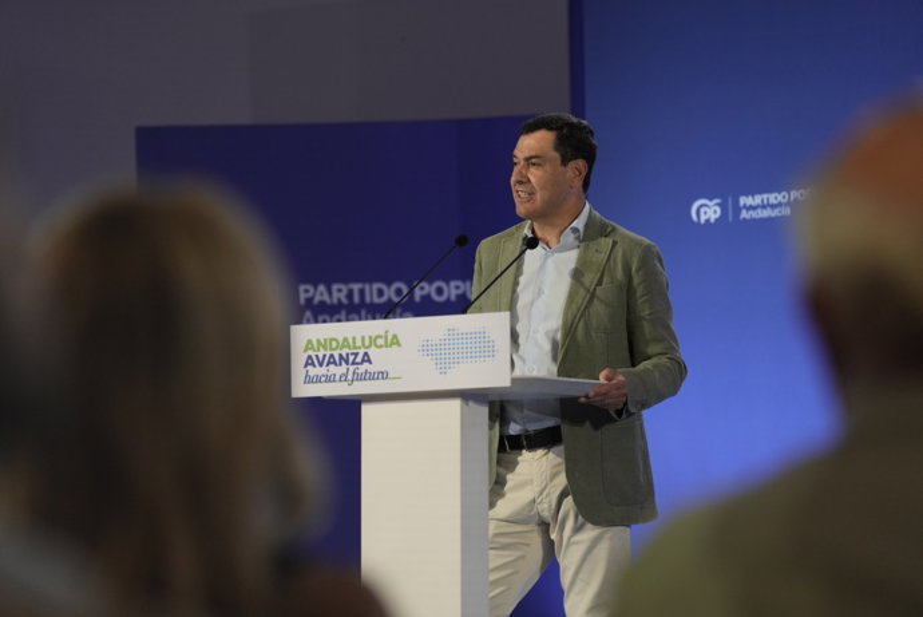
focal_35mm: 118
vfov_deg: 11.6
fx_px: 3027
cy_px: 308
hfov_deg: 17.3
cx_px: 462
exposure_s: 1/1600
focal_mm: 118
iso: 2000
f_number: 2.8
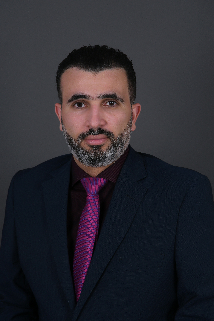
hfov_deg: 18.2
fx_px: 669
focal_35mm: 75
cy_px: 160
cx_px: 107
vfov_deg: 27.0
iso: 320
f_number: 9
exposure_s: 1/100
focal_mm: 50
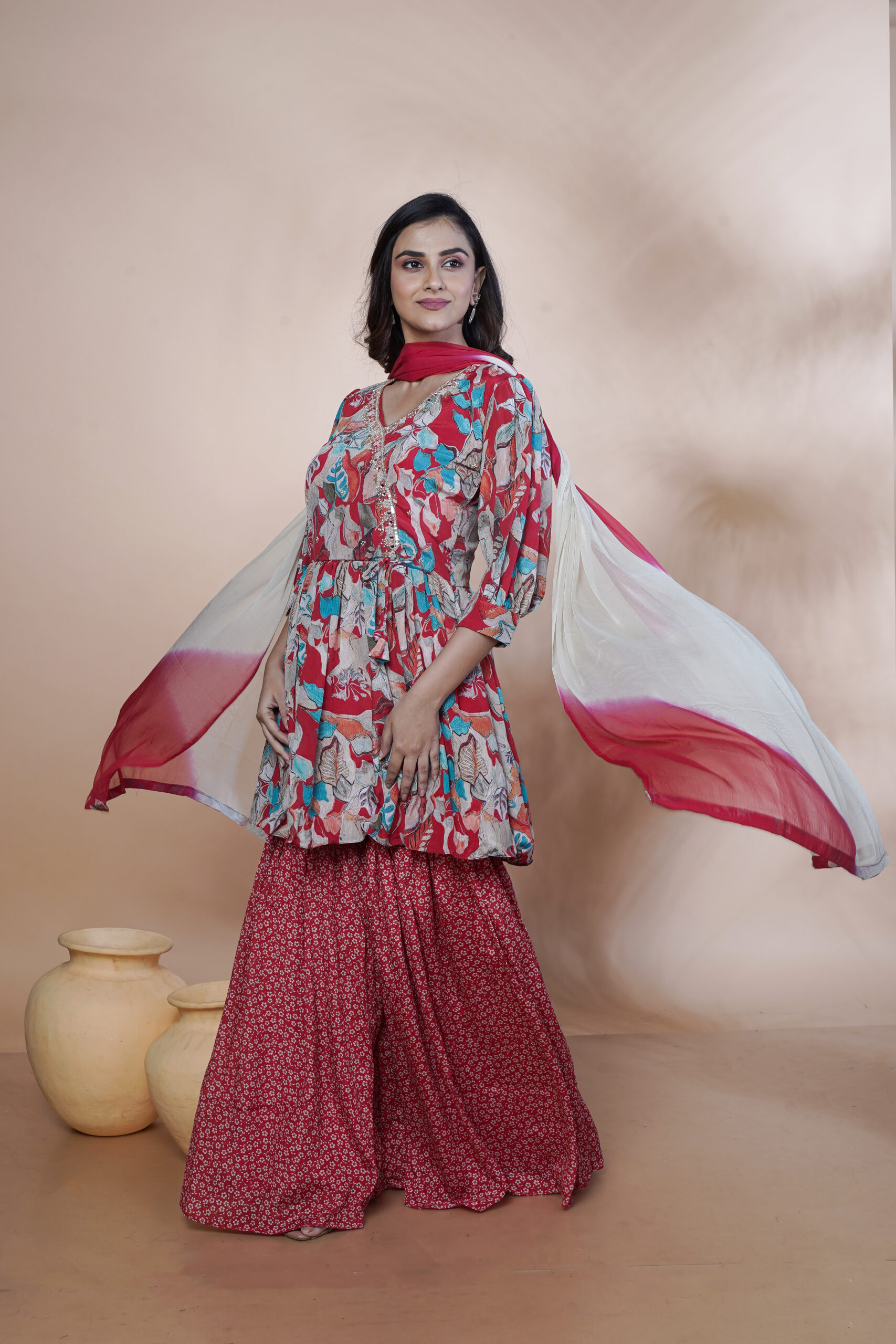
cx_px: 448
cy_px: 672
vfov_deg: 45.4
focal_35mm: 43
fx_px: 1605
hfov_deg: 31.2
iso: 125
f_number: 13
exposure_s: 1/125
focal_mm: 43
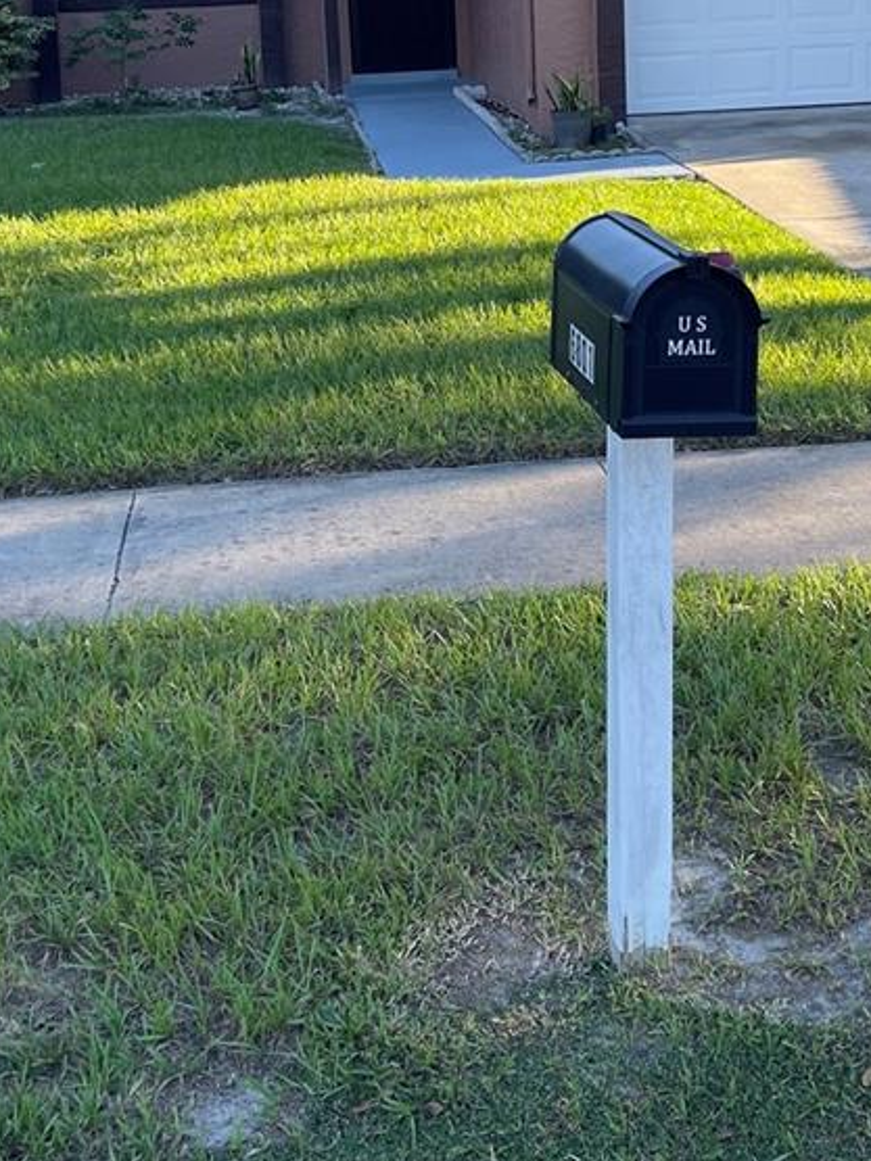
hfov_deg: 27.0
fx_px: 1812
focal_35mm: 54
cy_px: 282
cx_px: 449
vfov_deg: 34.7
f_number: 1.6
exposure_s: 1/516
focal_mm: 5.1
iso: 32
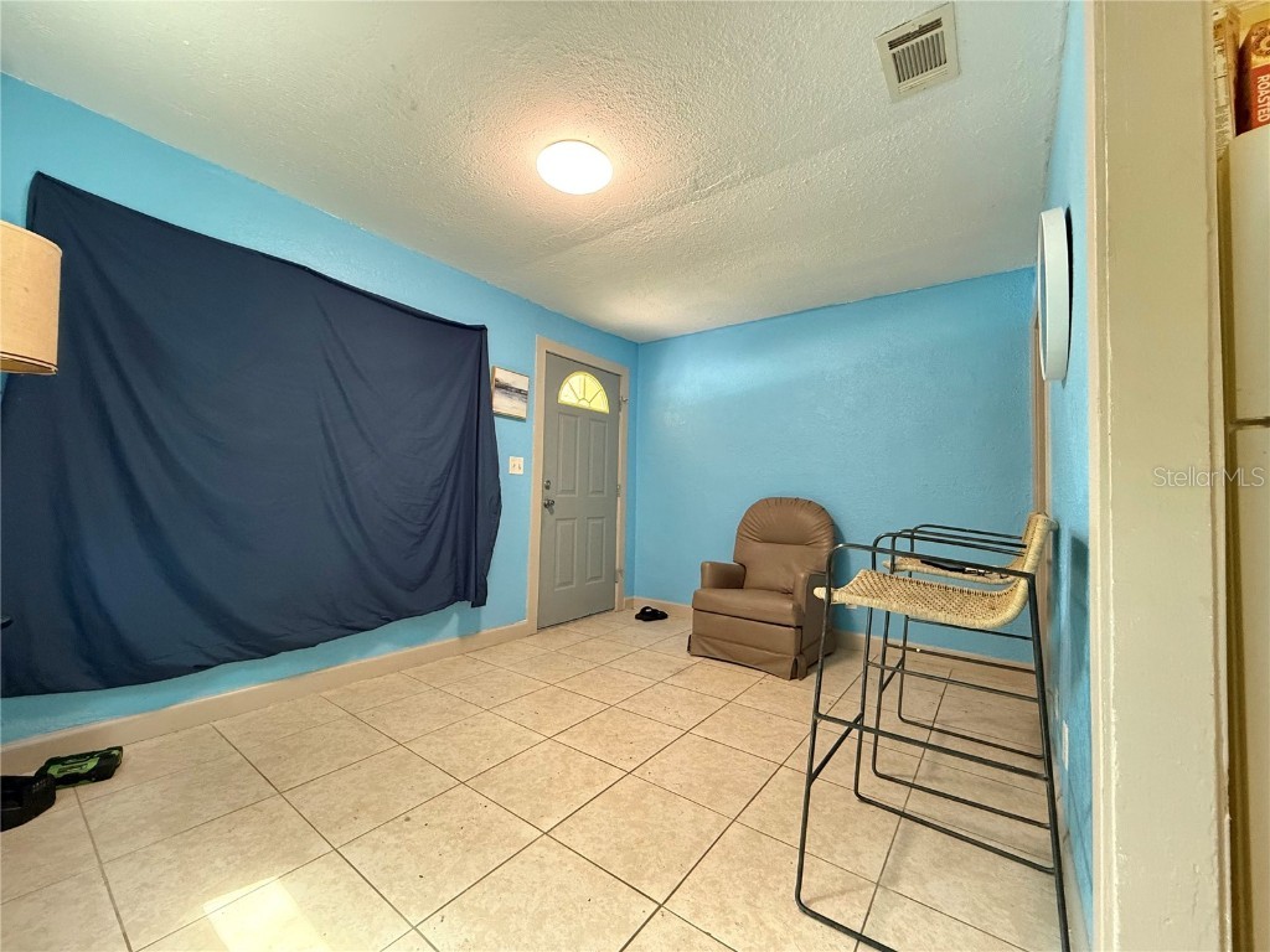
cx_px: 635
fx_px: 514
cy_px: 476
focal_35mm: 14
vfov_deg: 85.7
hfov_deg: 102.1
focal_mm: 2.22
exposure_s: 1/60
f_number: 2.2
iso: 500
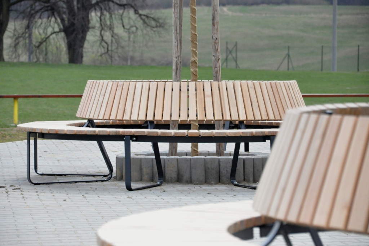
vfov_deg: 8.7
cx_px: 184
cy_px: 123
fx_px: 1614
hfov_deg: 13.0
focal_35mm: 158
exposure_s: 1/4000
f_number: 5.6
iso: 2500
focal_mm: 105
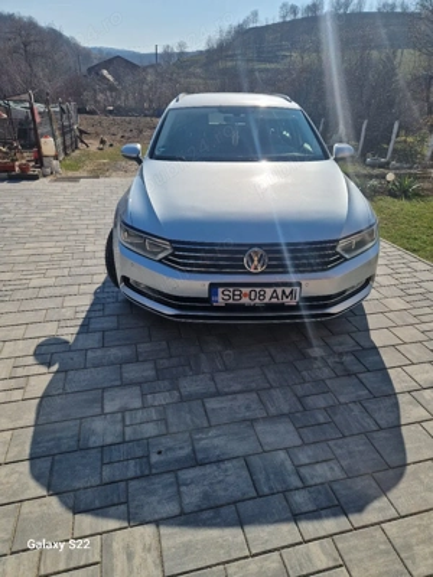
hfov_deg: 58.9
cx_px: 216
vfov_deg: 73.9
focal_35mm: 23
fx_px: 384
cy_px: 288
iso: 50
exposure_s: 1/3333
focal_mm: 5.4
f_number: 1.8
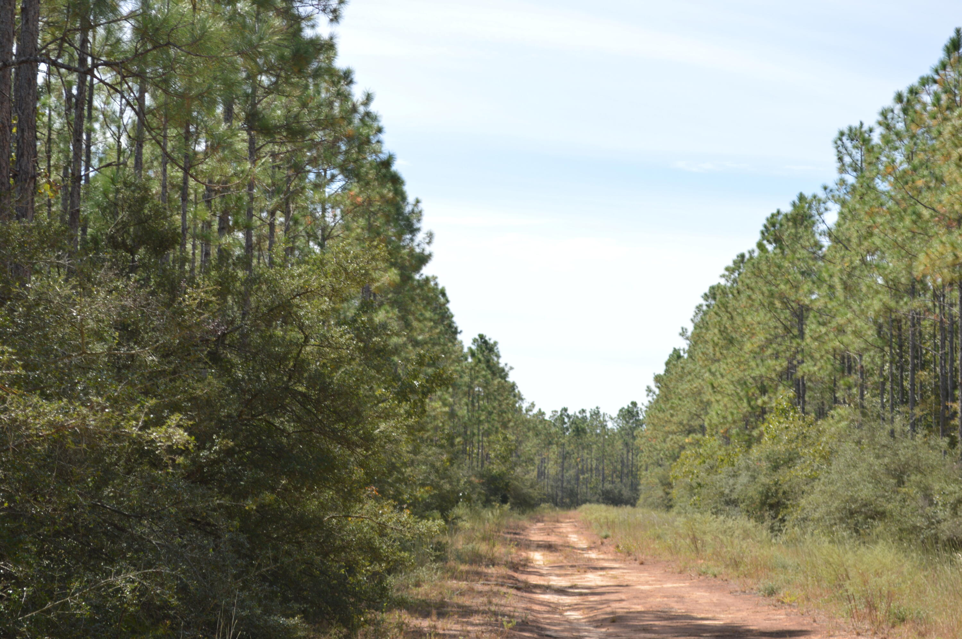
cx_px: 481
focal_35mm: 82
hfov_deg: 24.6
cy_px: 320
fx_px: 2202
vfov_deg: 16.5
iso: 100
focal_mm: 55
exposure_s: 1/160
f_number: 8
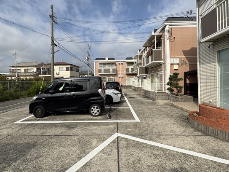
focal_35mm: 18
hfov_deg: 87.8
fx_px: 119
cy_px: 80
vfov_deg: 71.5
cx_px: 114
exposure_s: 1/2874
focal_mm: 2.22
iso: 50
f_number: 2.2
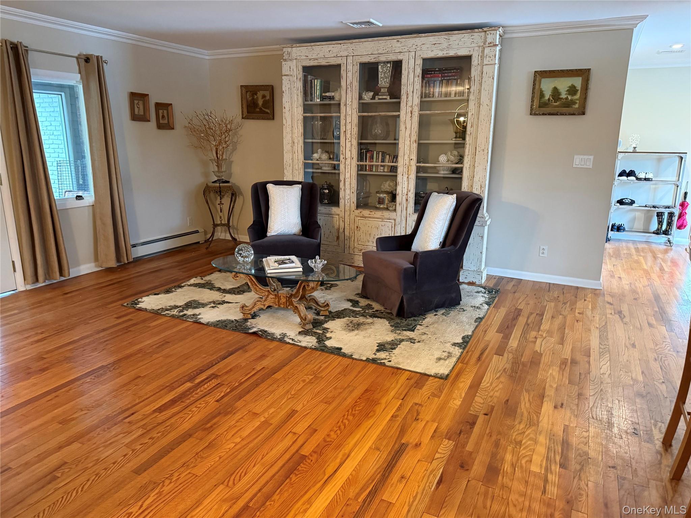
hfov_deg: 71.6
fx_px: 479
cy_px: 259
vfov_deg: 56.8
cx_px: 346
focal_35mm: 24
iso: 800
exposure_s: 1/60
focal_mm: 6.76
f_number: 1.78
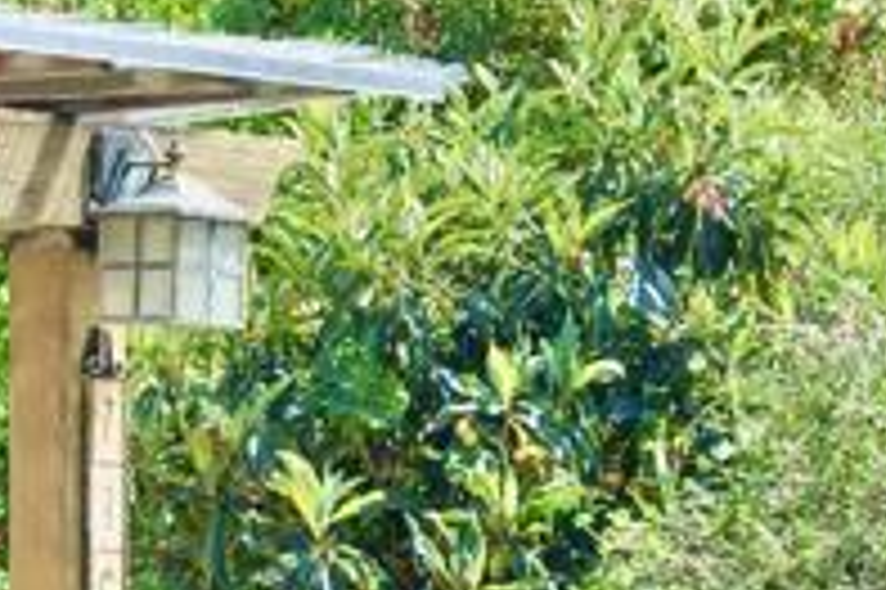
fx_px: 6581
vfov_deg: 5.1
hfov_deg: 7.7
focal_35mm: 268
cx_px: 369
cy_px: 723
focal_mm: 55
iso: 200
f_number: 6.3
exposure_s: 1/160
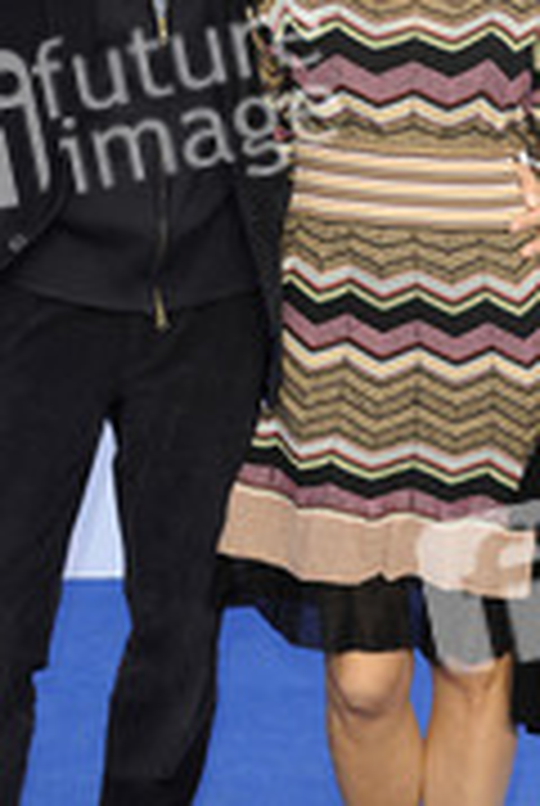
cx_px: 238
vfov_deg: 19.1
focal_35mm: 107
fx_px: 2398
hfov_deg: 12.8
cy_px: 342
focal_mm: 48
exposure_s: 1/160
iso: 640
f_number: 5.6
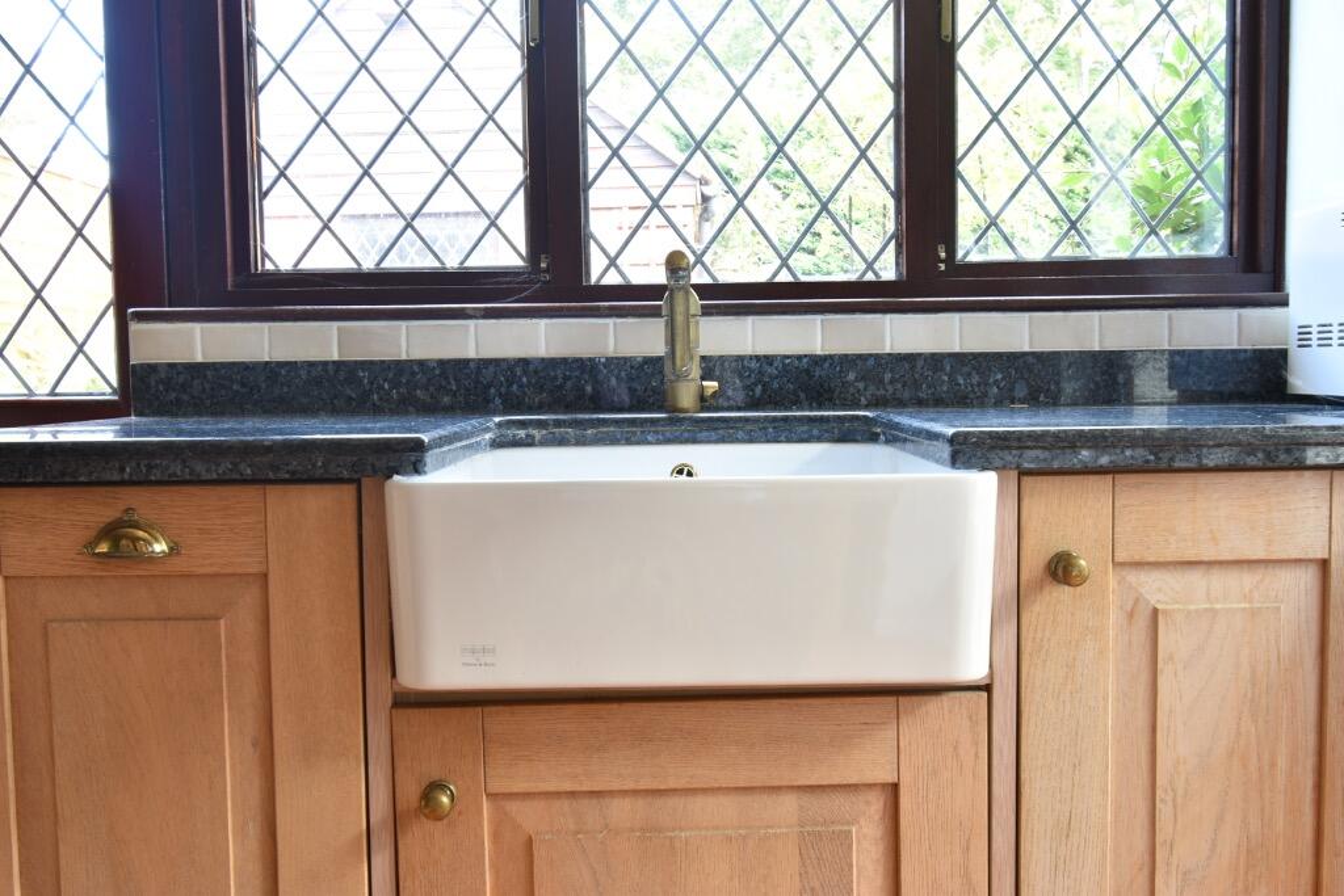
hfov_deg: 61.9
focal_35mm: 30
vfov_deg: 43.6
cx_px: 672
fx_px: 1120
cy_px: 448
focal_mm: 20
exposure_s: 1/5
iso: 200
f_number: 7.1
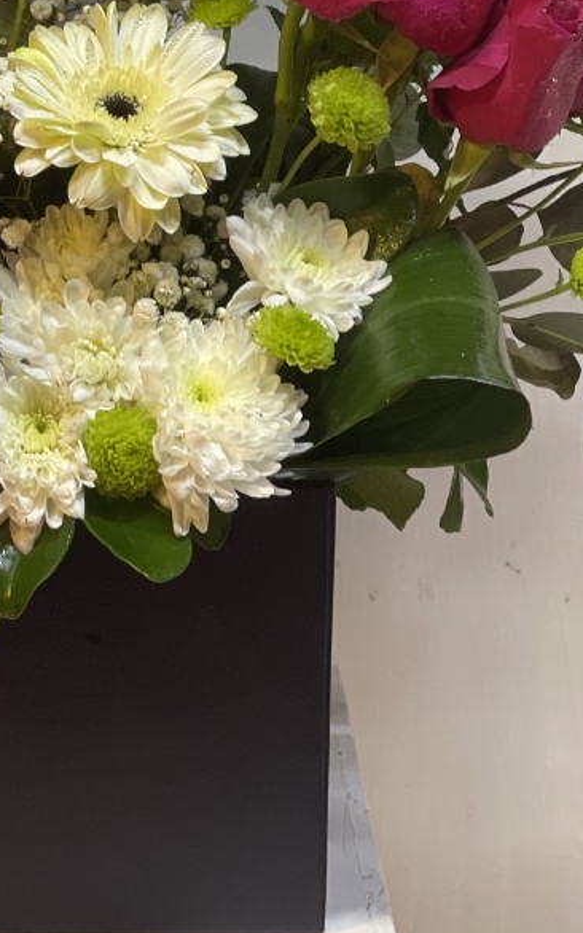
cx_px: 13
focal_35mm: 139
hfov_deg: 9.4
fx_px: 3535
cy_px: 68
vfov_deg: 14.9
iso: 125
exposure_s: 1/50
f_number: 2.2
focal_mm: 7.5
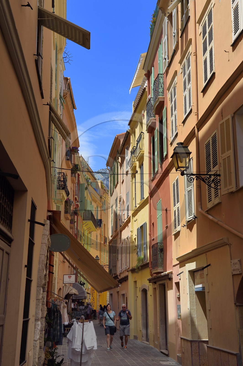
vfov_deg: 41.1
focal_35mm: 48
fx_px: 486
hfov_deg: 28.0
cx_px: 122
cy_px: 183
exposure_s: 1/320
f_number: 9
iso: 200
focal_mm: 48
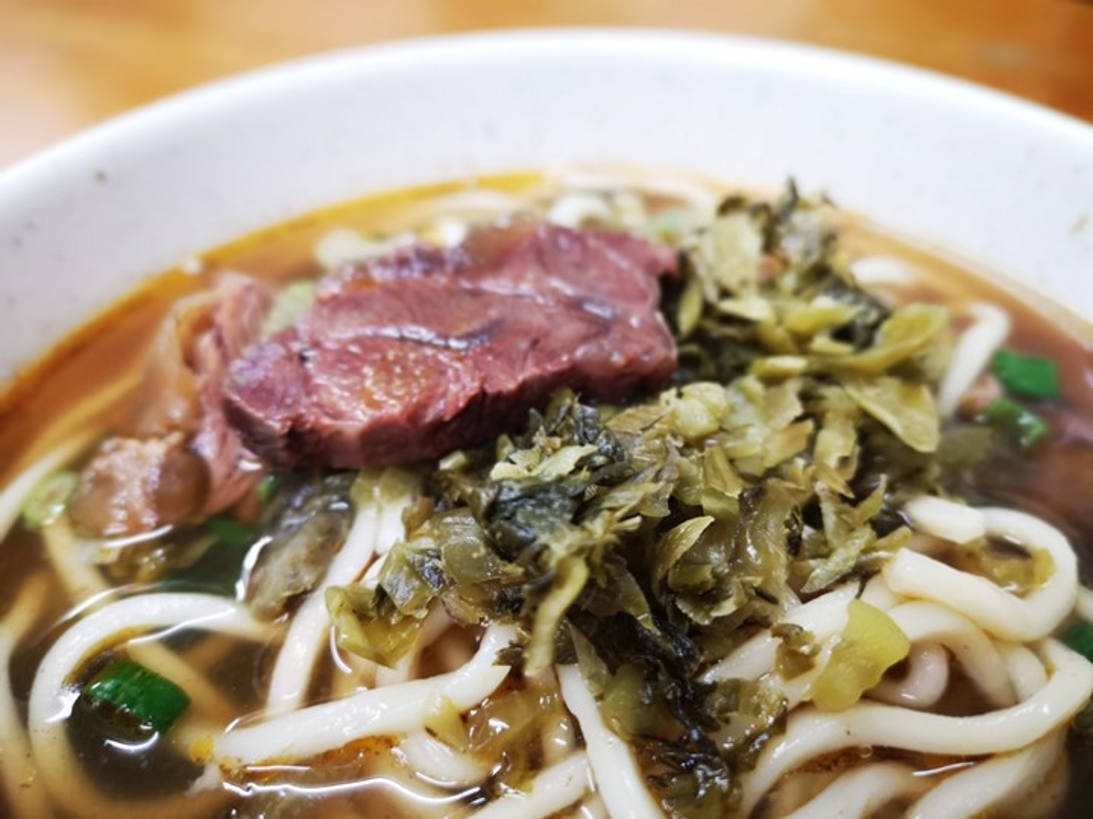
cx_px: 546
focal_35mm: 27
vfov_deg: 51.4
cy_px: 410
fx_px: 853
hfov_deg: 65.3
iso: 400
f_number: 4
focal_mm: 3.95
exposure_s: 1/24
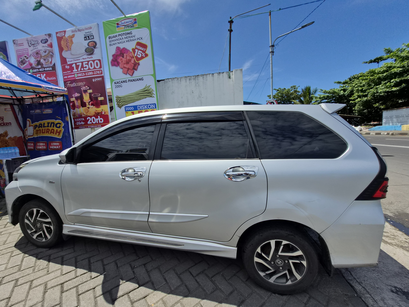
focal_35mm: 13
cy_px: 154
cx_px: 204
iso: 25
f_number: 2.2
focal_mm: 1.7
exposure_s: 1/1268
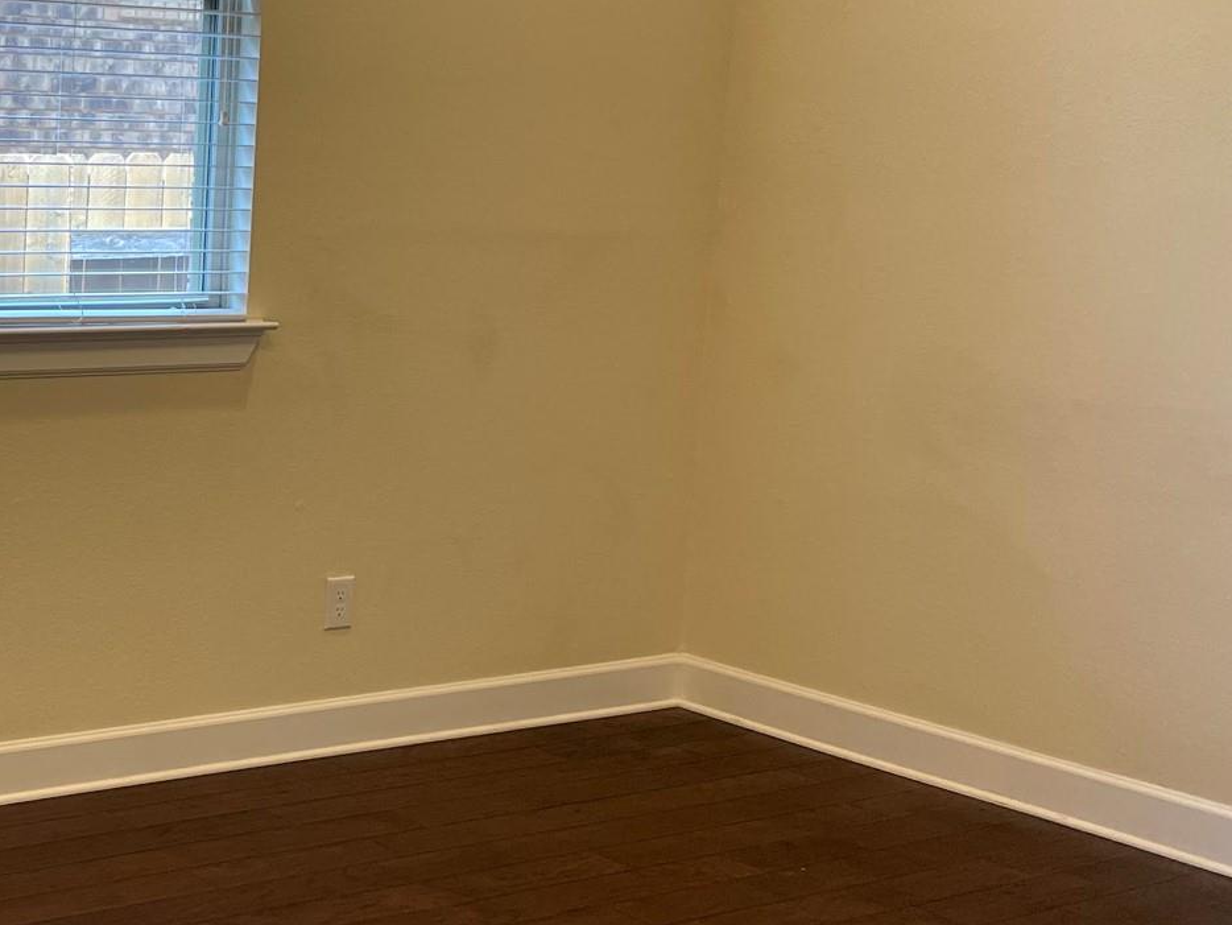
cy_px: 546
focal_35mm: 57
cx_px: -24
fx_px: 2029
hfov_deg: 31.1
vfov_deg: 25.6
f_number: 1.6
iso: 80
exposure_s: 1/120
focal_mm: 4.2
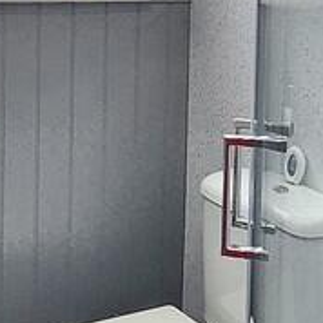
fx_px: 697
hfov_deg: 24.5
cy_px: 15
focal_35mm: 66
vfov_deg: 25.1
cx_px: -25
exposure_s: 1/190
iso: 50
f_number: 2.2
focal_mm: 1.7
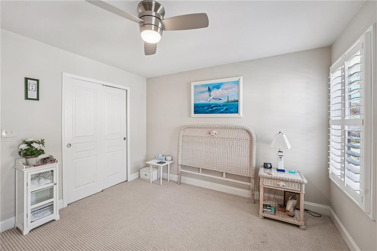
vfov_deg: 81.1
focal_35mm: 14
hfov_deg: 104.3
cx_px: 188
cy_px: 126
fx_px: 146
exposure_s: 1/10
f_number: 8
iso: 320
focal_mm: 14
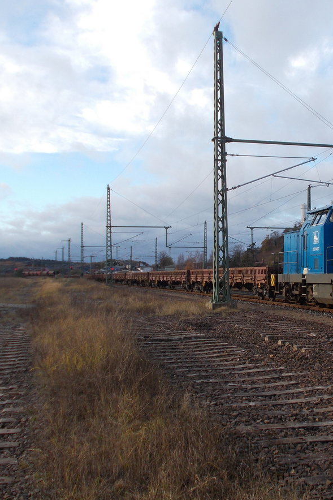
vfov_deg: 41.1
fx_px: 666
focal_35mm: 48
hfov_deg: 27.5
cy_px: 253
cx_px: 266
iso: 80
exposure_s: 1/250
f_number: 3.6
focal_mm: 6
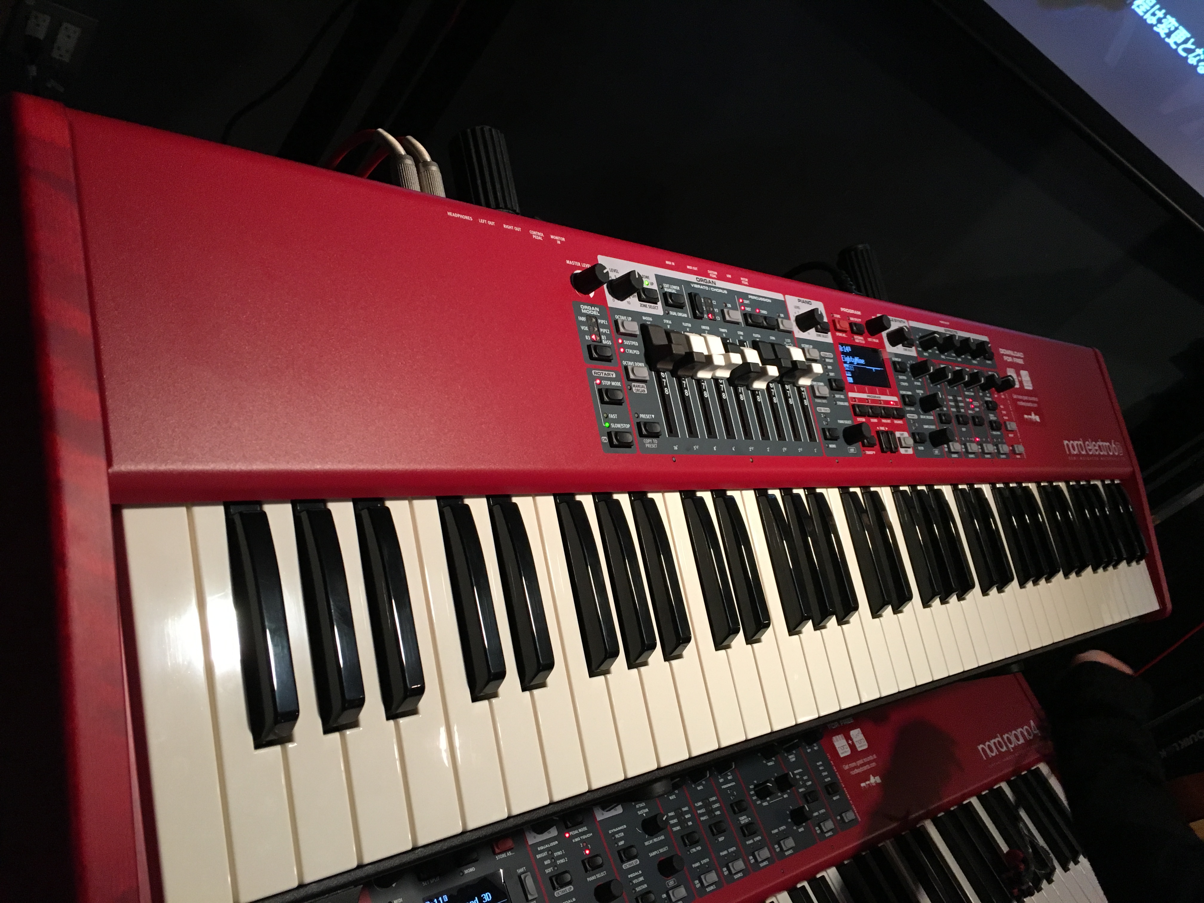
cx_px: 602
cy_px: 452
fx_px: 1009
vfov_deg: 48.2
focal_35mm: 29
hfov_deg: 61.7
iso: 160
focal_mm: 4.15
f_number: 2.2
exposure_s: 1/30
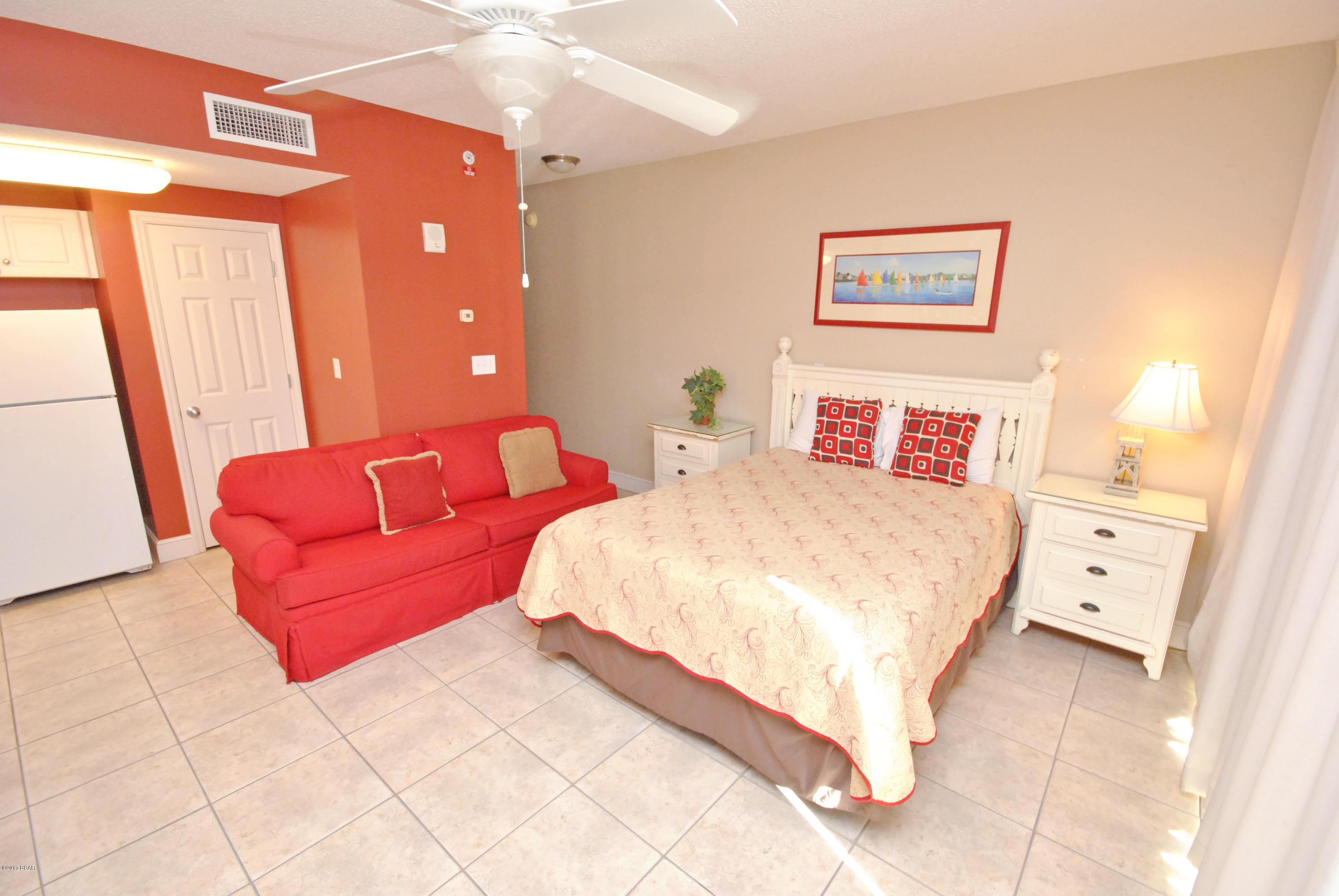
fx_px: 559
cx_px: 670
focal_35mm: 15
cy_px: 448
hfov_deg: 100.3
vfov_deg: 77.5
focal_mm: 10
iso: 800
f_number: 10
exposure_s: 1/10
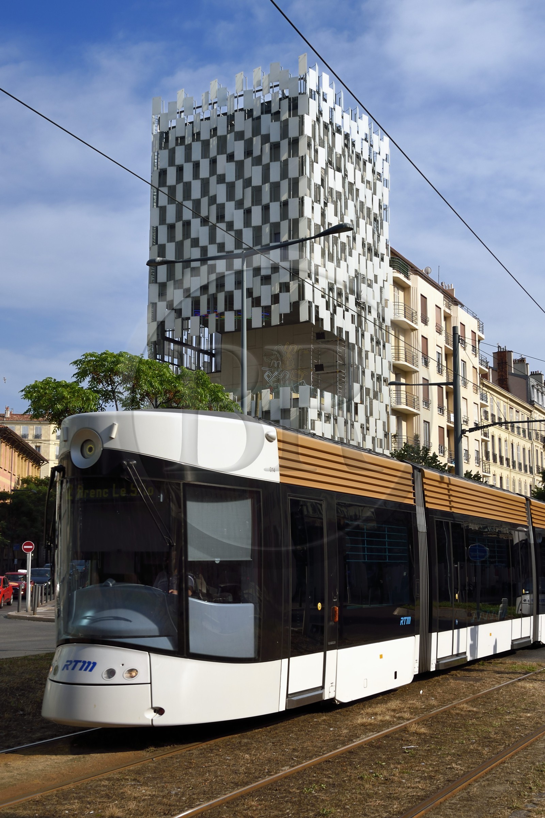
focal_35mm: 40
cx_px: 272
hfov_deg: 33.4
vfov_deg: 48.5
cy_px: 409
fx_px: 908
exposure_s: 1/400
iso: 200
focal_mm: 40
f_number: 13
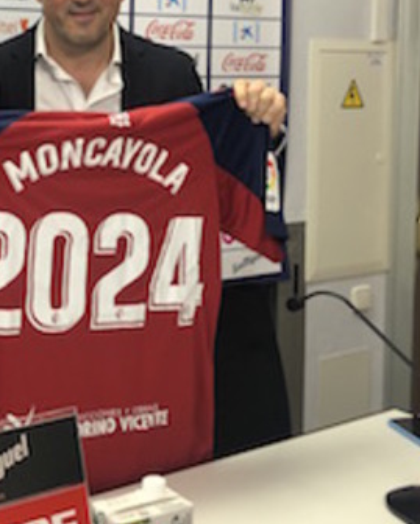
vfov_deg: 31.6
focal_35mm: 59
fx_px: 916
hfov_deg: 25.3
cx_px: 73
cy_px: 163
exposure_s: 1/50
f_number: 1.8
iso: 32
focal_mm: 3.99
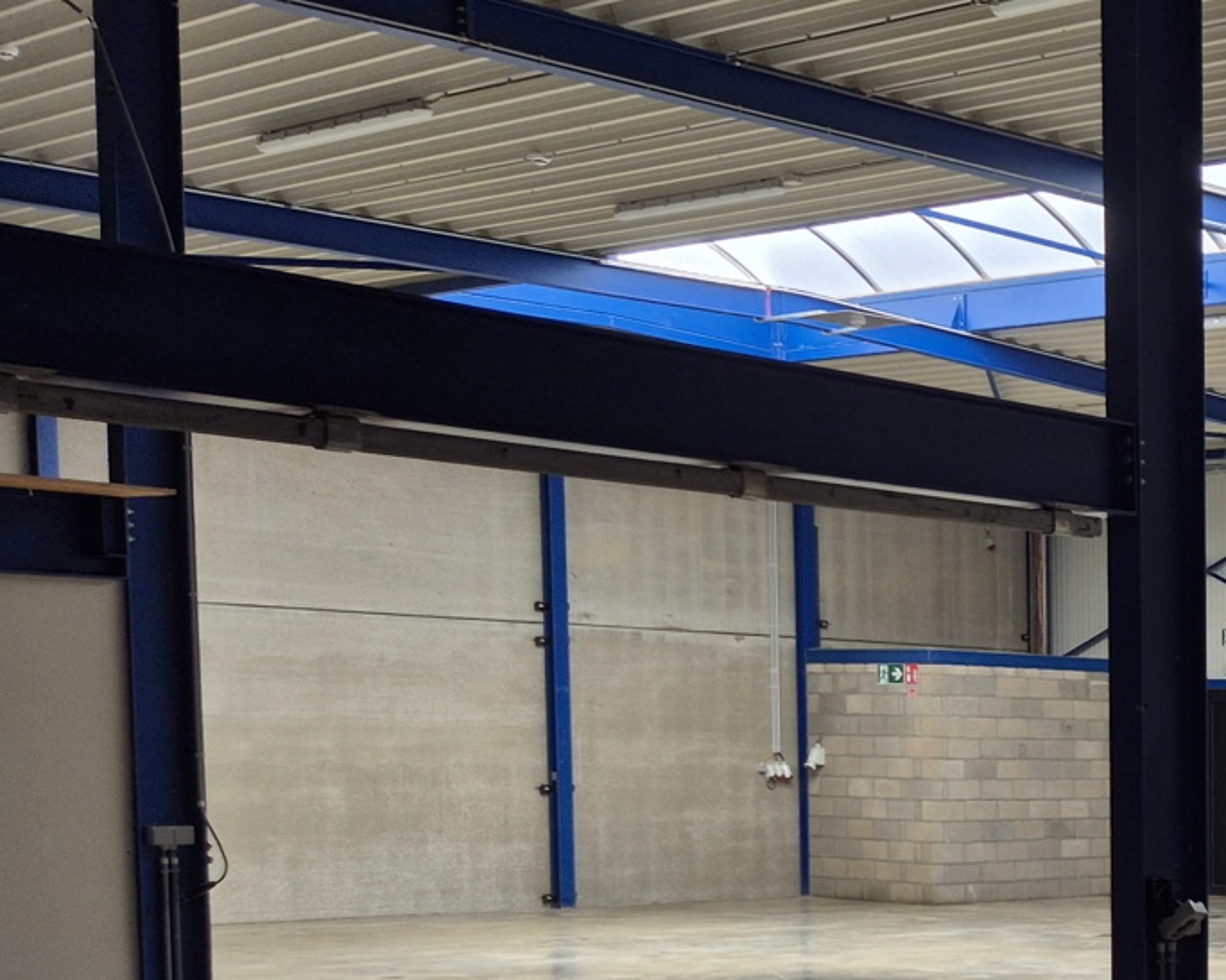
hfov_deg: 25.1
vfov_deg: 23.3
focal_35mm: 63
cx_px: 1678
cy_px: 946
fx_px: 2286
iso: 25
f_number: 1.8
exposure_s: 1/183
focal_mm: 5.4
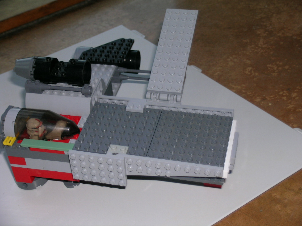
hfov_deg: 29.8
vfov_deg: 22.6
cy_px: 113
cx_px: 151
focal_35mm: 65
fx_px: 567
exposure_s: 1/121
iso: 50
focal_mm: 13.5
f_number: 3.8
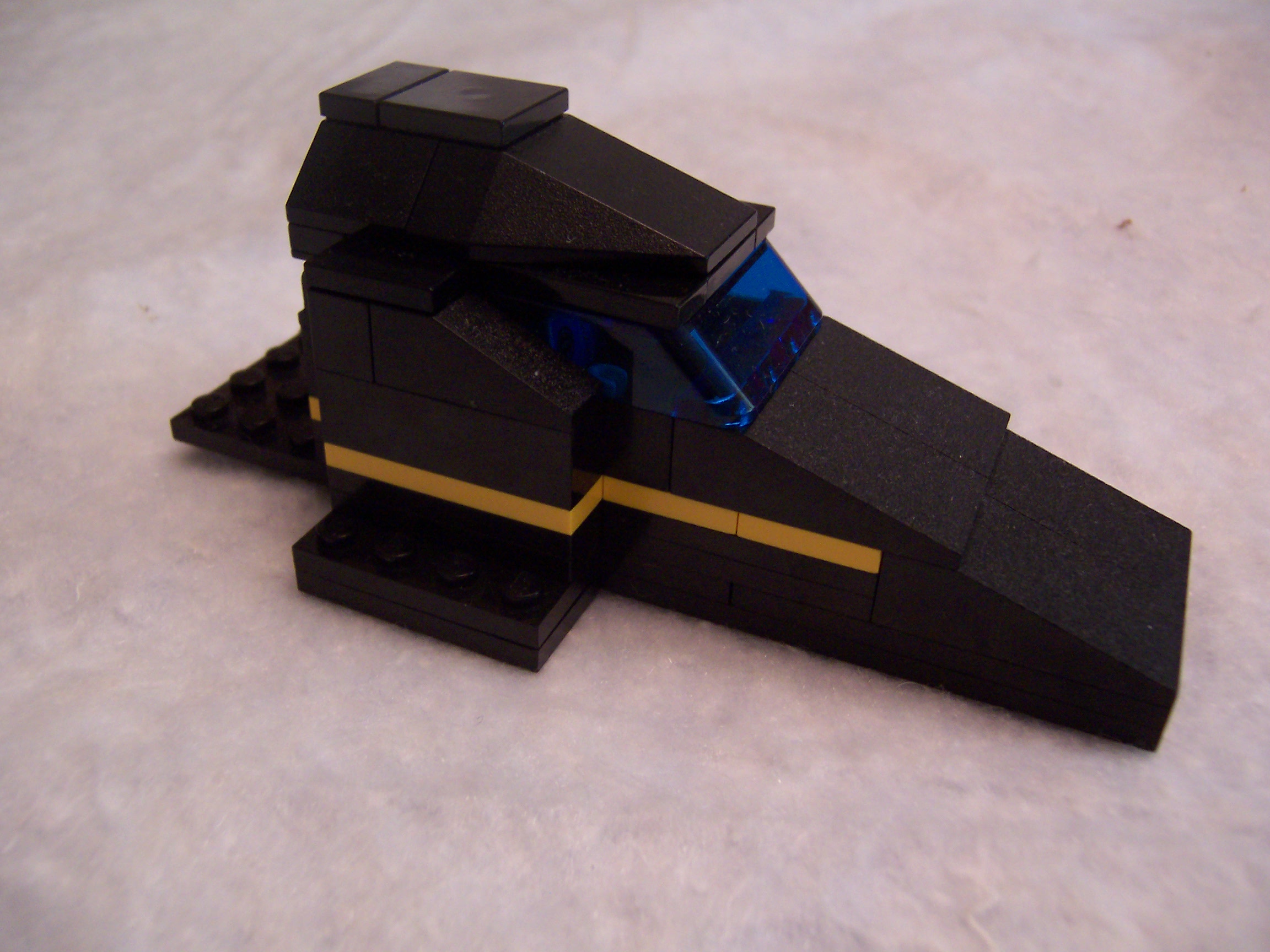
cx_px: 635
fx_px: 1211
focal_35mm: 33
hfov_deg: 55.4
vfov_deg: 42.9
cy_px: 476
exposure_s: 1/10
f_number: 2.8
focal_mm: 5.5
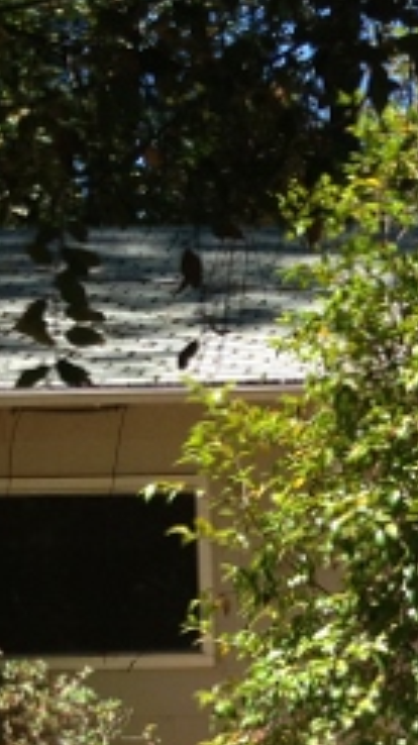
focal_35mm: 117
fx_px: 2310
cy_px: 772
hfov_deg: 9.8
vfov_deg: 17.8
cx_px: 736
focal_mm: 4.13
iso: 80
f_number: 2.4
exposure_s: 1/723
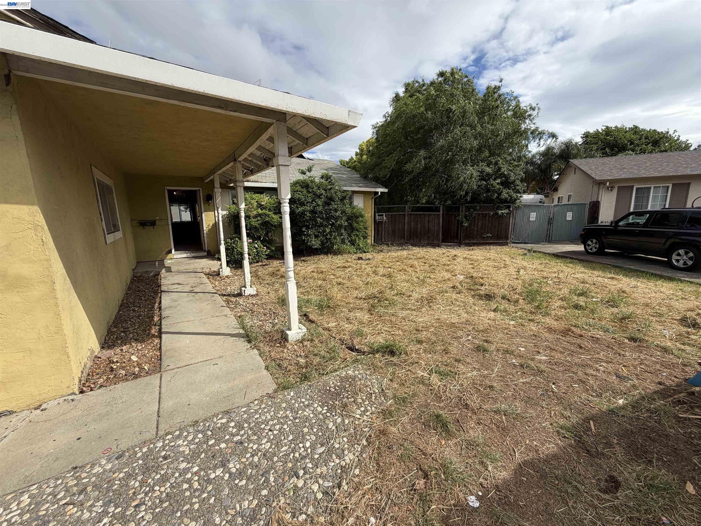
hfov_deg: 102.1
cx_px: 350
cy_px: 263
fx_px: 284
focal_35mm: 14
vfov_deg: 85.7
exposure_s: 1/1167
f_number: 2.2
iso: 20
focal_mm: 2.22
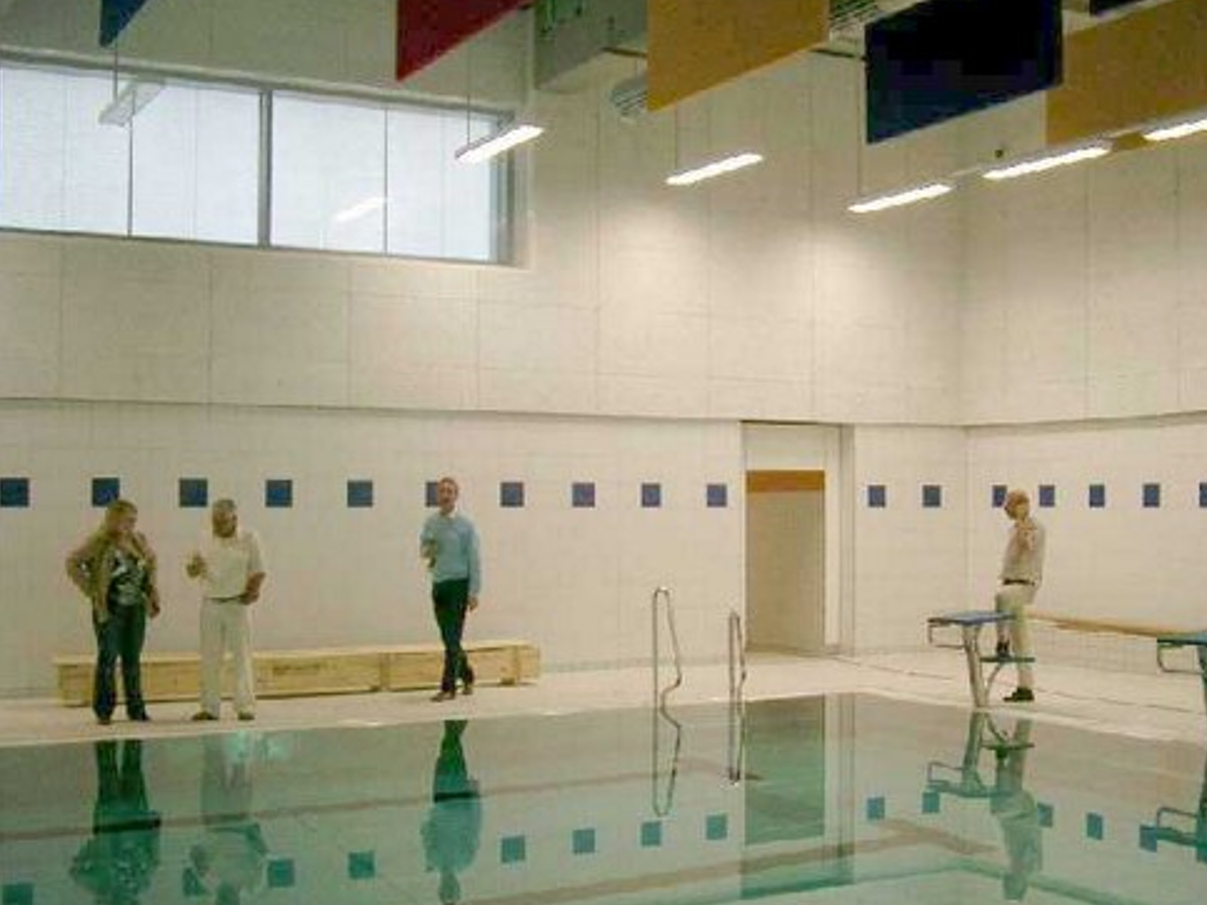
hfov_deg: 41.1
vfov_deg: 31.4
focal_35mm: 46
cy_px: 532
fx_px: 1604
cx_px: 707
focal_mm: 7.6
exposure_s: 1/160
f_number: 2.6
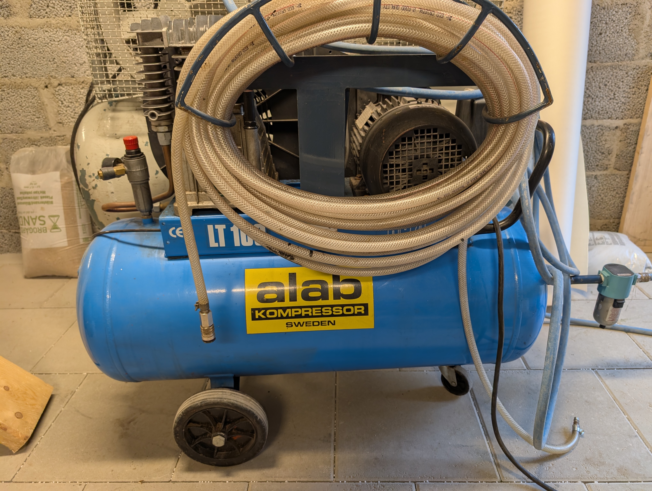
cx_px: 326
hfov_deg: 71.5
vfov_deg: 56.9
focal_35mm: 24
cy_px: 246
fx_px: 453
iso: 129
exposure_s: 1/53.7
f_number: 1.68
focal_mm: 6.9
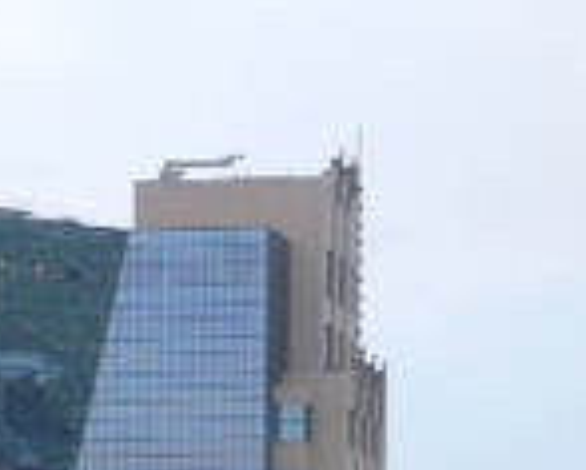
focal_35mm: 348
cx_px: -56
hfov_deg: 5.5
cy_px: 488
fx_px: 6044
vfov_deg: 4.4
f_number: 5
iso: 100
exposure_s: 1/10
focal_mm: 17.4
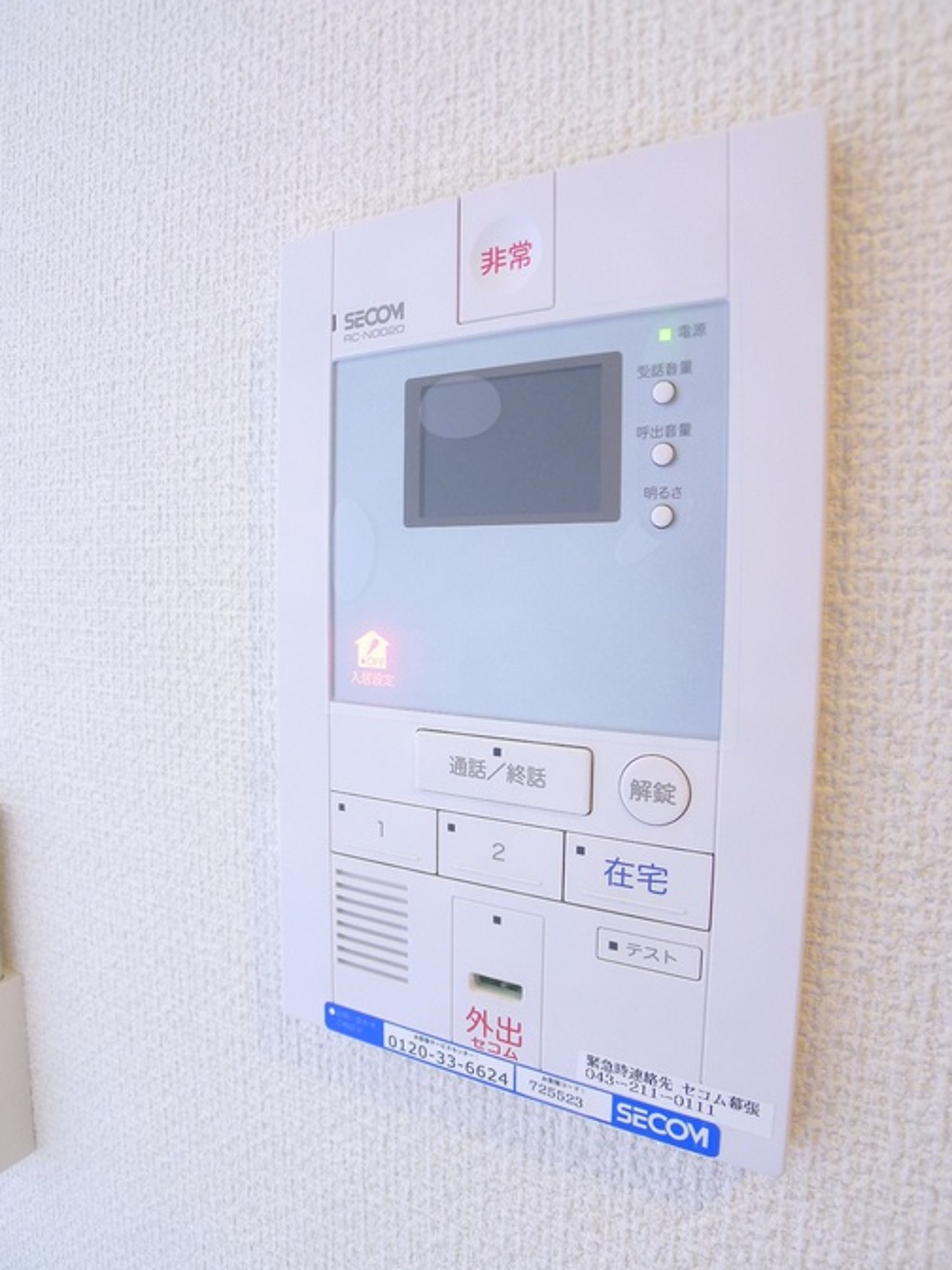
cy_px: 637
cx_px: 486
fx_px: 917
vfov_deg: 69.4
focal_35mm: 25
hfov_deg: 54.9
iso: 250
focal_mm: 5.1
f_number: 2
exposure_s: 1/60
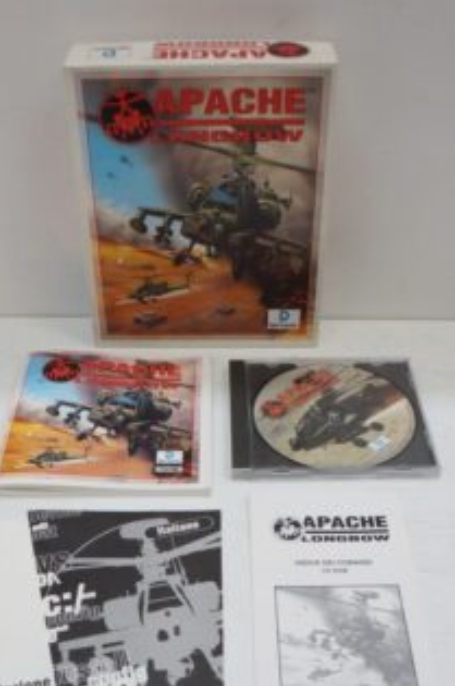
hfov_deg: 31.1
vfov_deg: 45.4
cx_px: 216
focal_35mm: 43
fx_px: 818
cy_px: 384
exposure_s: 1/60
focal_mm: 20
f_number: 4.5
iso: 500
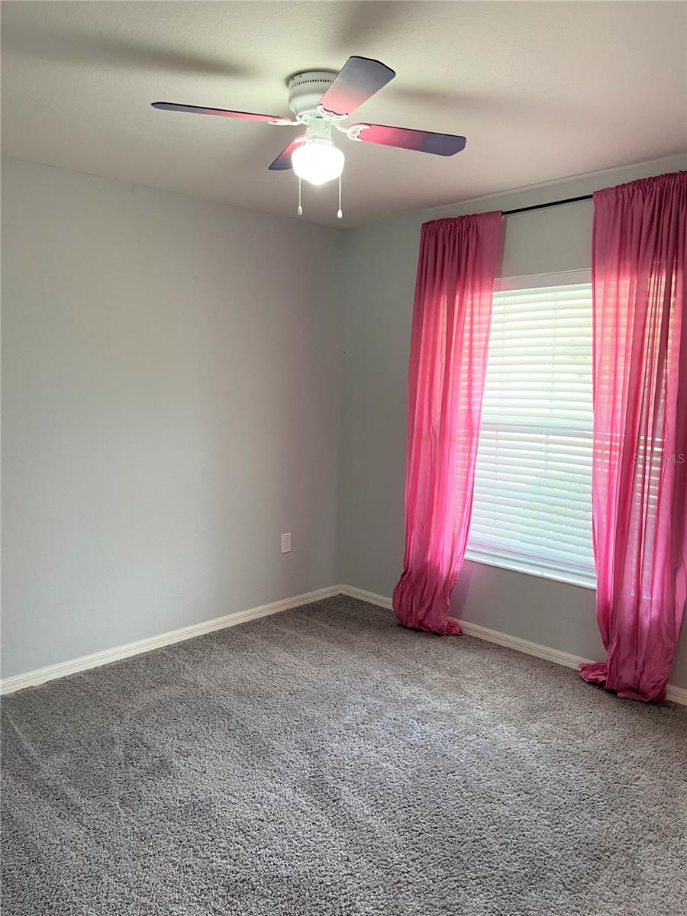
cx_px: 344
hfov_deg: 53.1
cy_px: 458
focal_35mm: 26
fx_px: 688
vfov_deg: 67.3
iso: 100
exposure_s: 1/60
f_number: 1.6
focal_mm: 5.1
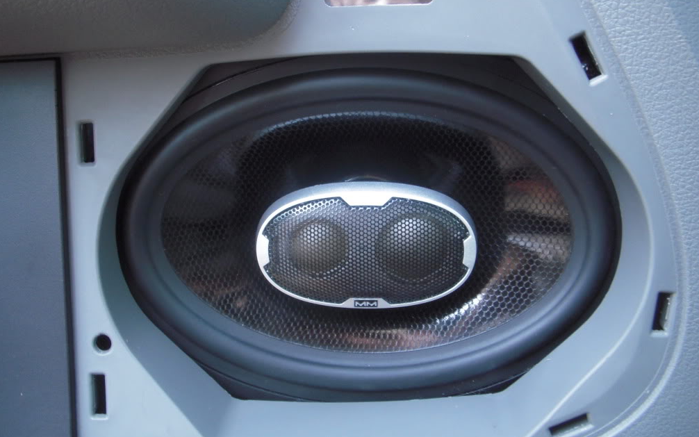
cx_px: 353
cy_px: 219
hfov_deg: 48.2
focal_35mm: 41
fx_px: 781
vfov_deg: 31.3
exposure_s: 1/8
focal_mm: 6.3
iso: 320
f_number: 3.3
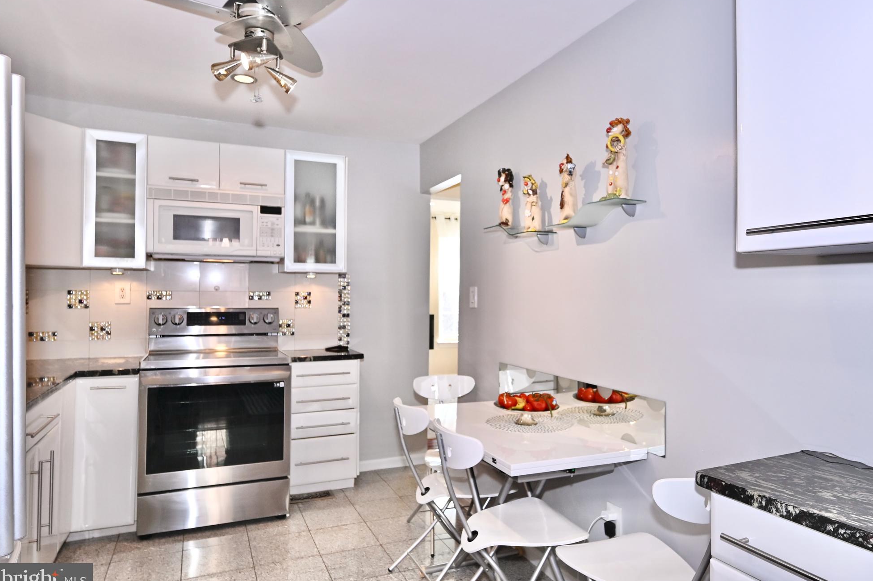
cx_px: 451
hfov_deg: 78.6
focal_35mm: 22
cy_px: 291
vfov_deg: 57.2
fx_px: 533
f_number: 4
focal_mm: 14
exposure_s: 1/320
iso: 900
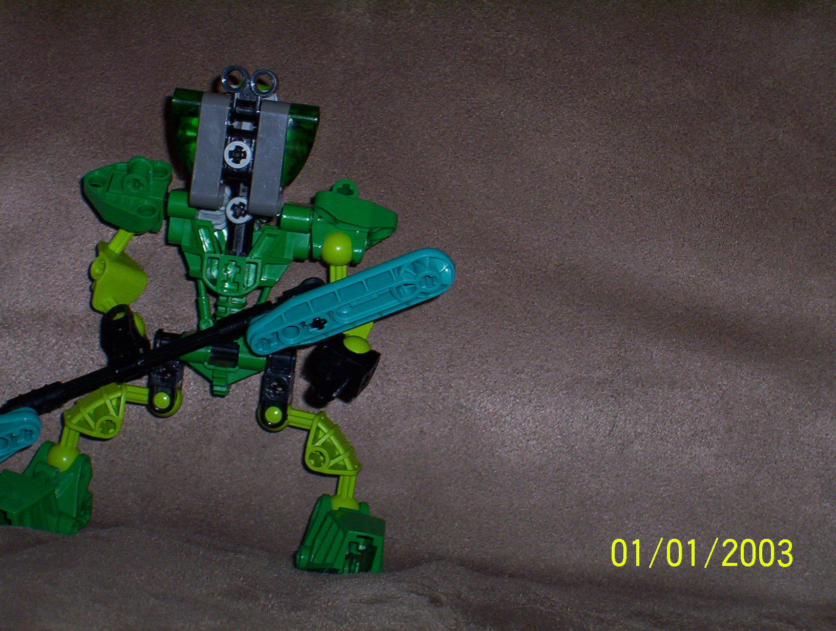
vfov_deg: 12.0
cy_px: 316
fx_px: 3002
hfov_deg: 15.9
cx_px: 418
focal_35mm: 124
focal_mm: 16.3
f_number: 4.62
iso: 140
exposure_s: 1/125
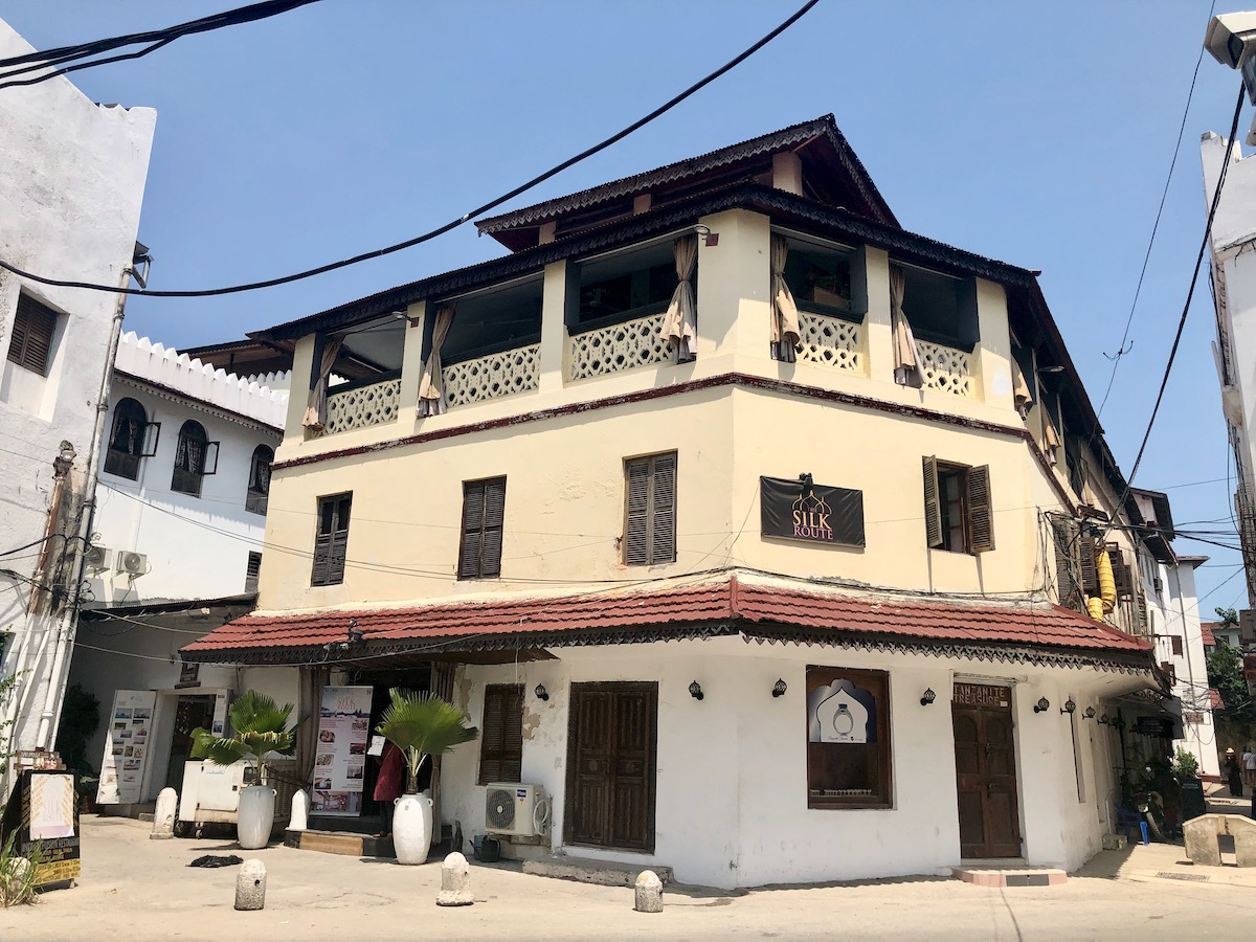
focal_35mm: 28
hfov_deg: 63.4
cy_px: 471
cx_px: 628
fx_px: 1016
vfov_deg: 49.7
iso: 20
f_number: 1.8
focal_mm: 4
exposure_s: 1/3003
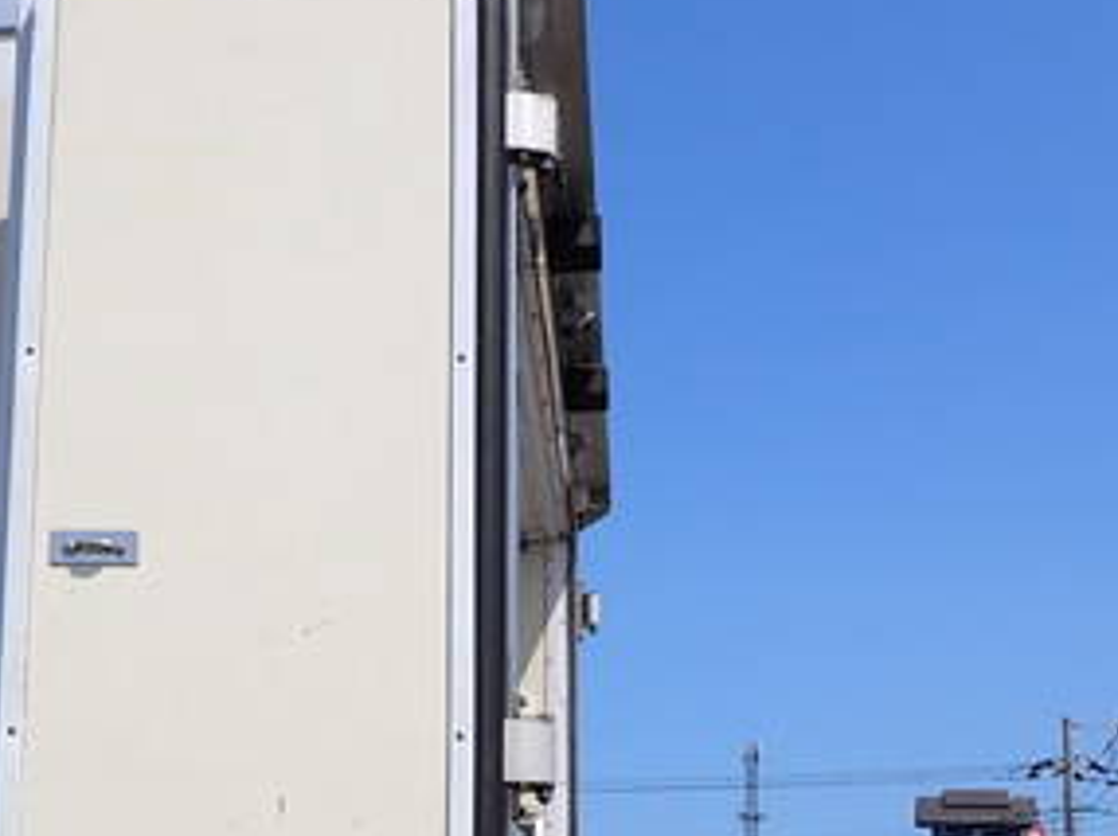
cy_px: 813
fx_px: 1807
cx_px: 383
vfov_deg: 25.0
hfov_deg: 34.1
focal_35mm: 56
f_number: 8
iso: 100
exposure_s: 1/320
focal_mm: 4.5
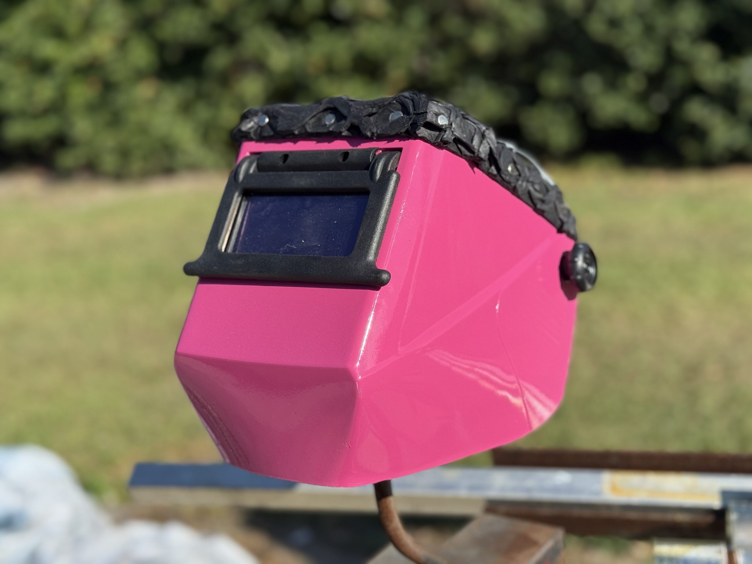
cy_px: 282
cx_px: 376
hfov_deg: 39.7
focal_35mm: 48
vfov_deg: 30.3
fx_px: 1043
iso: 100
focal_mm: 6.76
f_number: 1.78
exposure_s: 1/5208
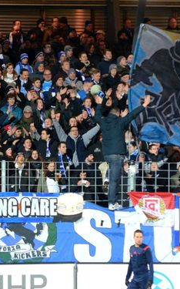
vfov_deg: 4.5
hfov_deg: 2.8
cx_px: 125
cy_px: 144
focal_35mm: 464
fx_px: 3646
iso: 1250
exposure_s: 1/250
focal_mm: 200
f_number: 2.8
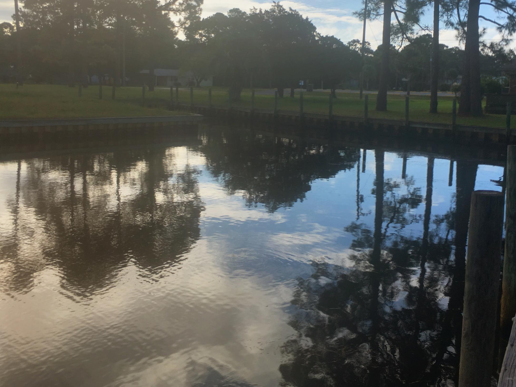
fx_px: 596
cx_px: 281
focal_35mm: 40
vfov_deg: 35.8
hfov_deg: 46.7
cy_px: 145
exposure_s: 1/4808
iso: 25
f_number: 2.2
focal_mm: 4.15
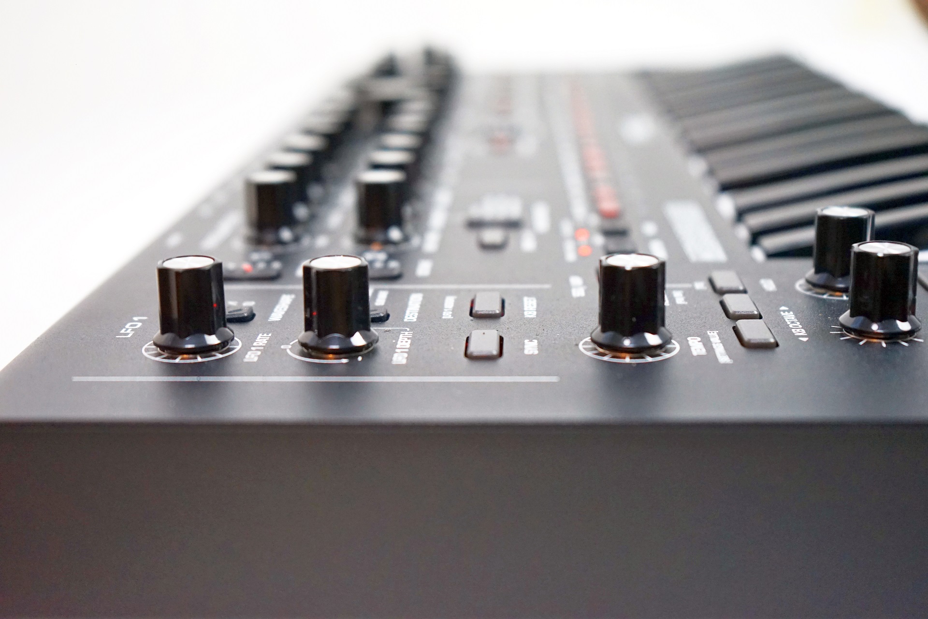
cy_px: 310
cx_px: 464
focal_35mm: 50
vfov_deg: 27.0
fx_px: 1289
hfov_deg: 39.6
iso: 2000
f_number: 4.5
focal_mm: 50
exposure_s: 1/160
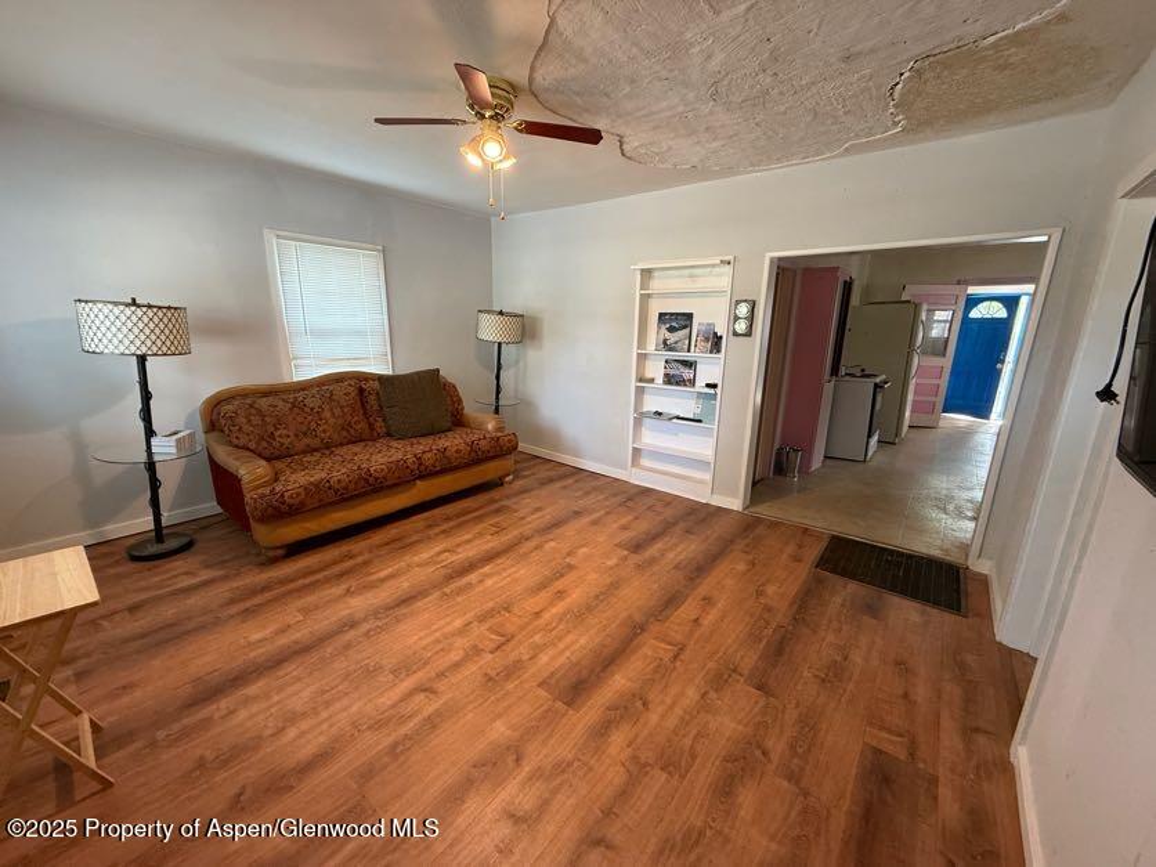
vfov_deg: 85.7
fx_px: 468
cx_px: 578
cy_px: 434
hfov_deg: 102.1
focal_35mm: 14
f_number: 2.2
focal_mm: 2.22
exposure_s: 1/60
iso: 250
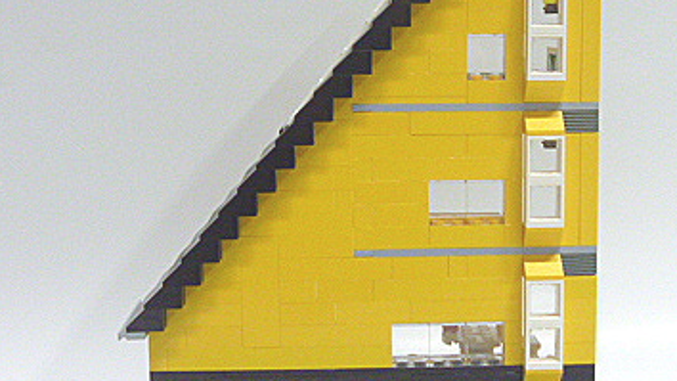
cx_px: 361
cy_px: 188
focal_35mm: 69
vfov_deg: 17.5
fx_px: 1238
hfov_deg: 30.6
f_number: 3.5
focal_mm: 6.3
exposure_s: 1/15
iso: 400
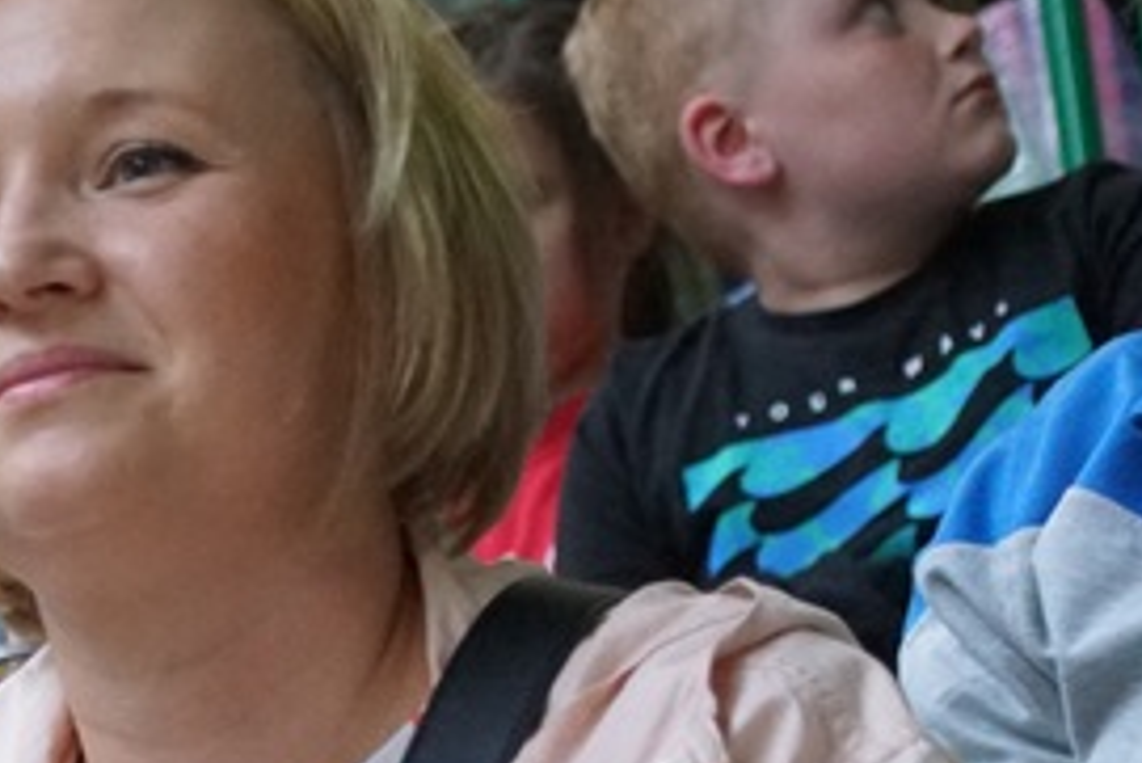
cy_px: 1187
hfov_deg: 7.4
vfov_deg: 4.9
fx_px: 8791
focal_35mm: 277
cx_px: -316
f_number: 5
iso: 3200
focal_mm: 50
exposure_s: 1/50
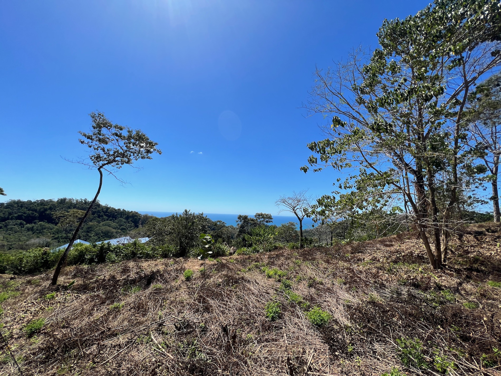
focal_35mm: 13
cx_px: 250
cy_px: 188
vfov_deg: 89.9
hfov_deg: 106.2
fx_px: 188
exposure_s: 1/2538
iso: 32
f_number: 1.8
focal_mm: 1.57
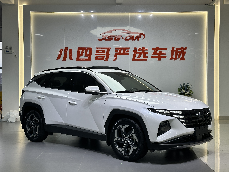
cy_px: 86
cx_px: 114
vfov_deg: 30.3
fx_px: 318
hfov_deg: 39.7
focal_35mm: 48
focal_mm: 6.86
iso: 50
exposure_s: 1/183
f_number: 1.78
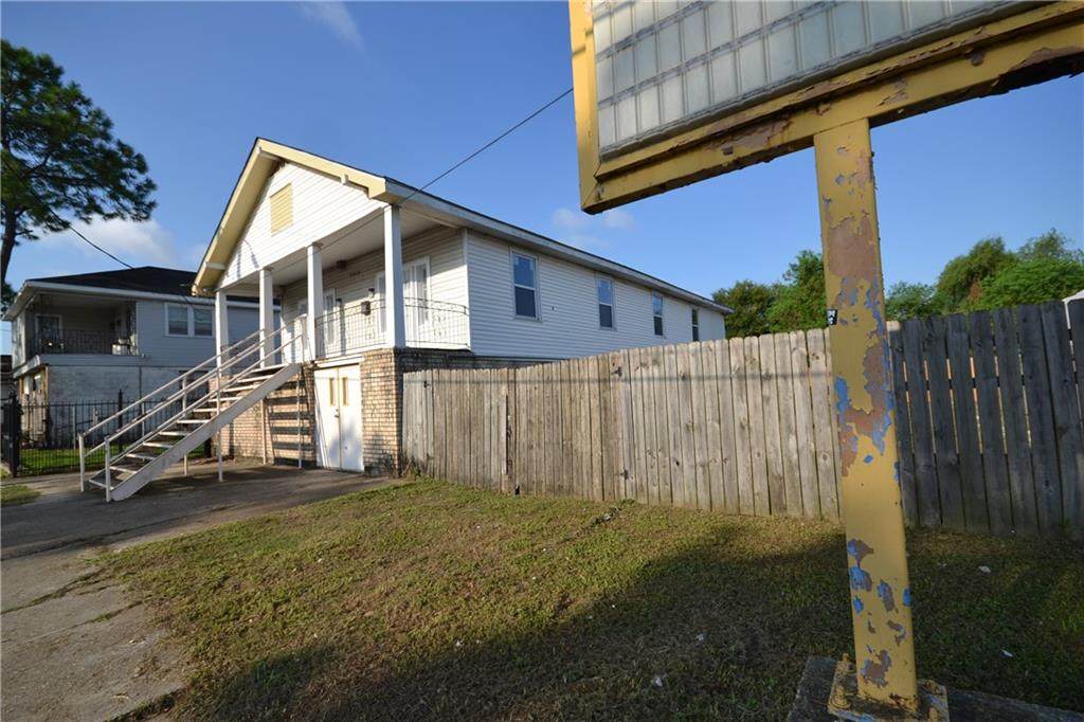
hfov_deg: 100.4
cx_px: 542
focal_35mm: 15
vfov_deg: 77.3
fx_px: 451
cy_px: 361
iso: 100
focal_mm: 10
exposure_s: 1/250
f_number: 8
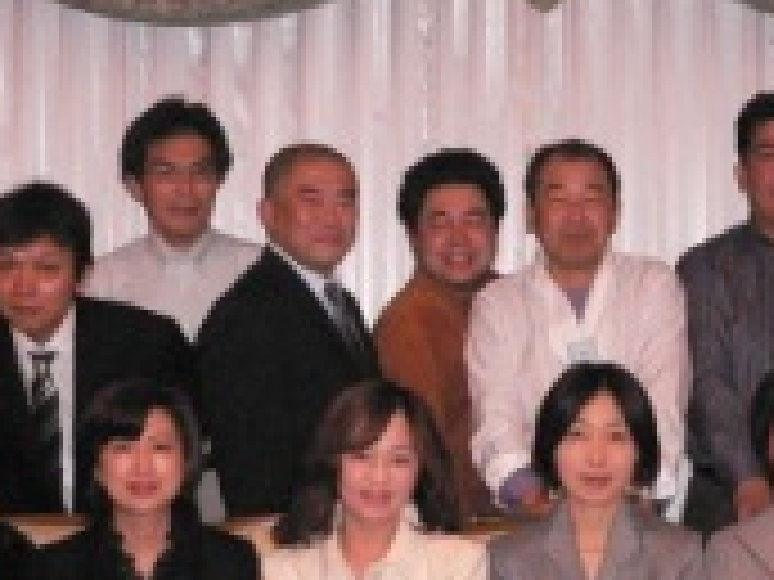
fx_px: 2035
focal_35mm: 91
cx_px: 518
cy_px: 342
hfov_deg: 21.5
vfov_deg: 16.2
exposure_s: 1/60
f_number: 2.8
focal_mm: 5.8
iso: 400
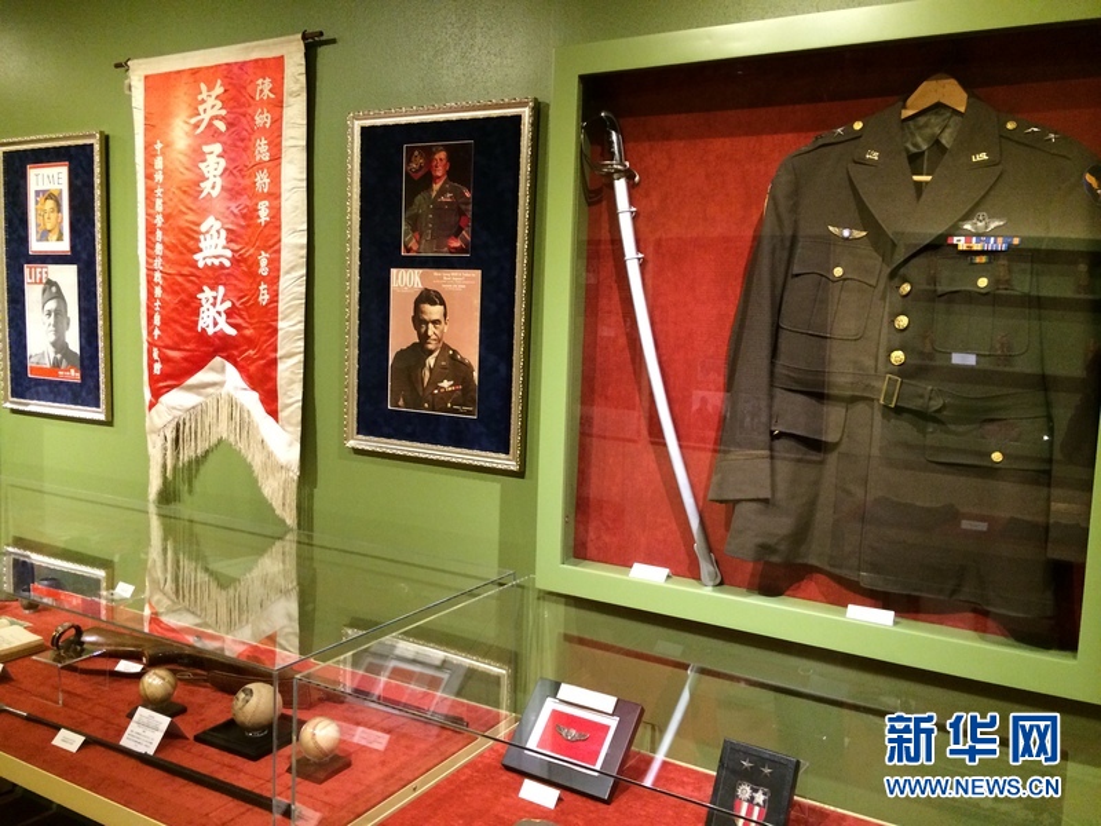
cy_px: 413
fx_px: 954
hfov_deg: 60.0
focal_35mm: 30
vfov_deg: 46.8
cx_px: 550
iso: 250
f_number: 2.2
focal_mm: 4.12
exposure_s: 1/30
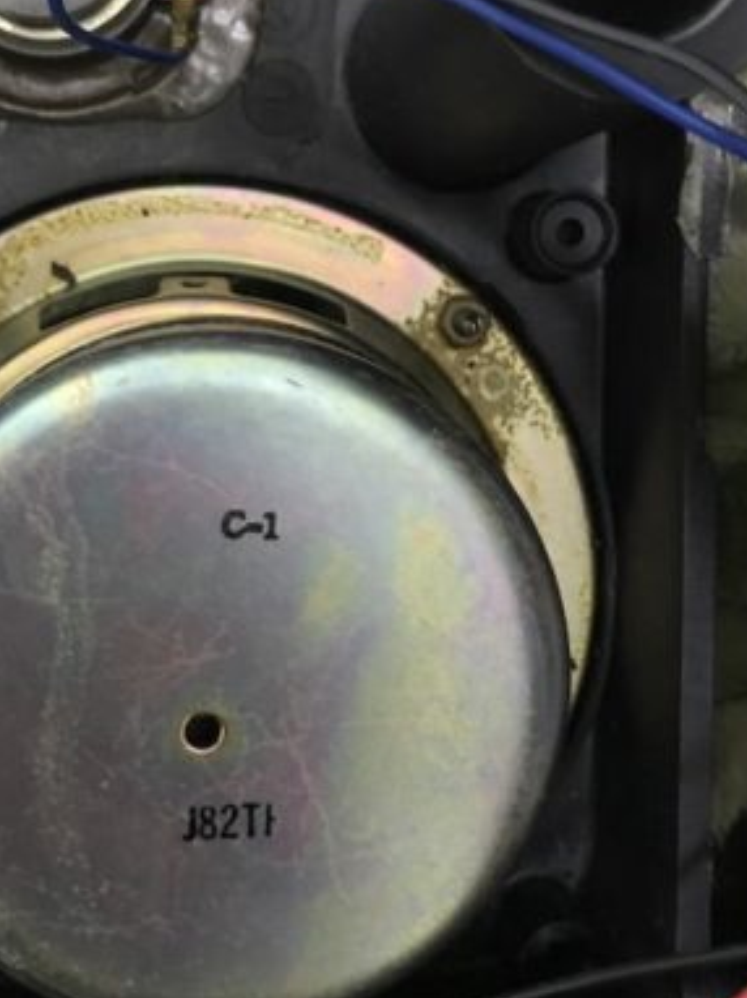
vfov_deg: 42.7
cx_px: 248
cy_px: 376
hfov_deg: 32.6
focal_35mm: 44
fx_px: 1267
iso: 100
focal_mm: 3.99
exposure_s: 1/5
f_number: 1.8
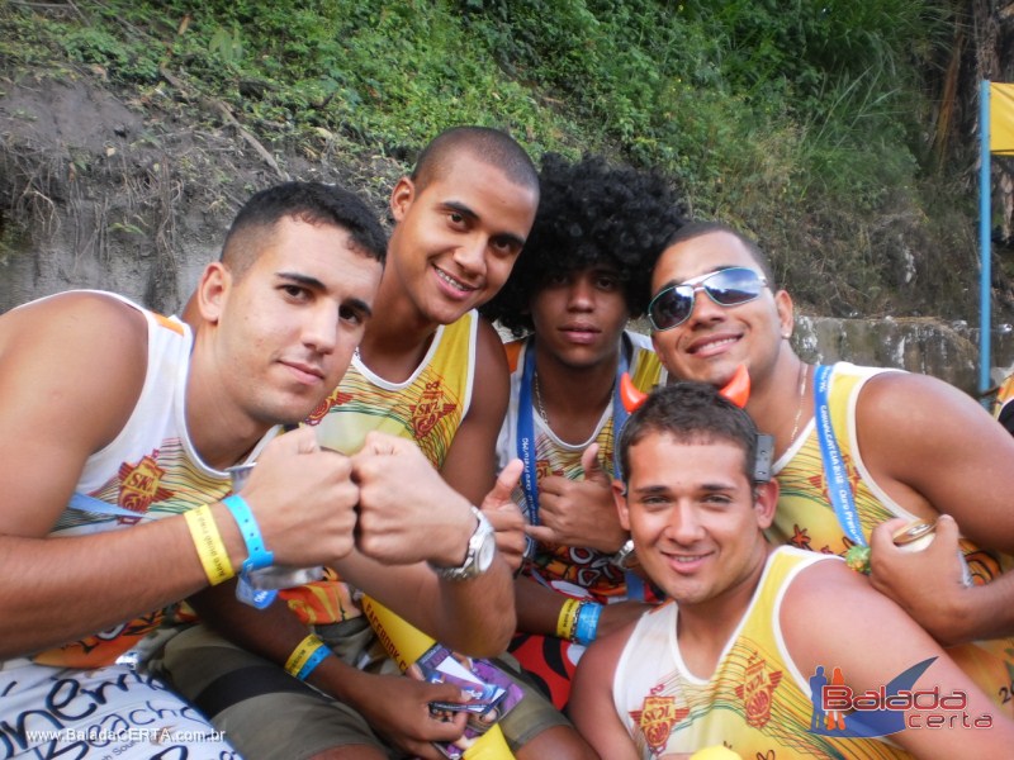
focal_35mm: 36
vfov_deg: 39.7
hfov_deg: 51.4
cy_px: 380
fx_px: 1055
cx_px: 507
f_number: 3.1
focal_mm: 6.3
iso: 100
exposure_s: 1/30
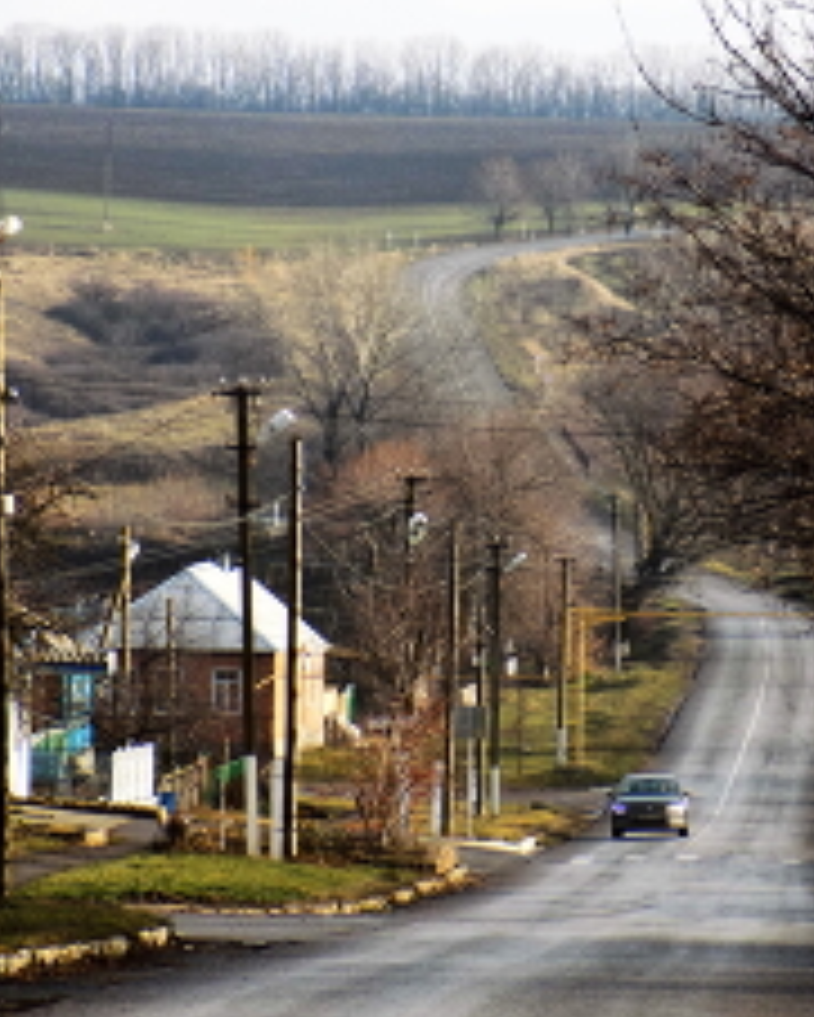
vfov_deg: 8.3
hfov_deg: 6.6
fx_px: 7012
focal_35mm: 233
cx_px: 594
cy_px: 520
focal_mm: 27.3
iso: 80
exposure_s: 1/250
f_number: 5.2
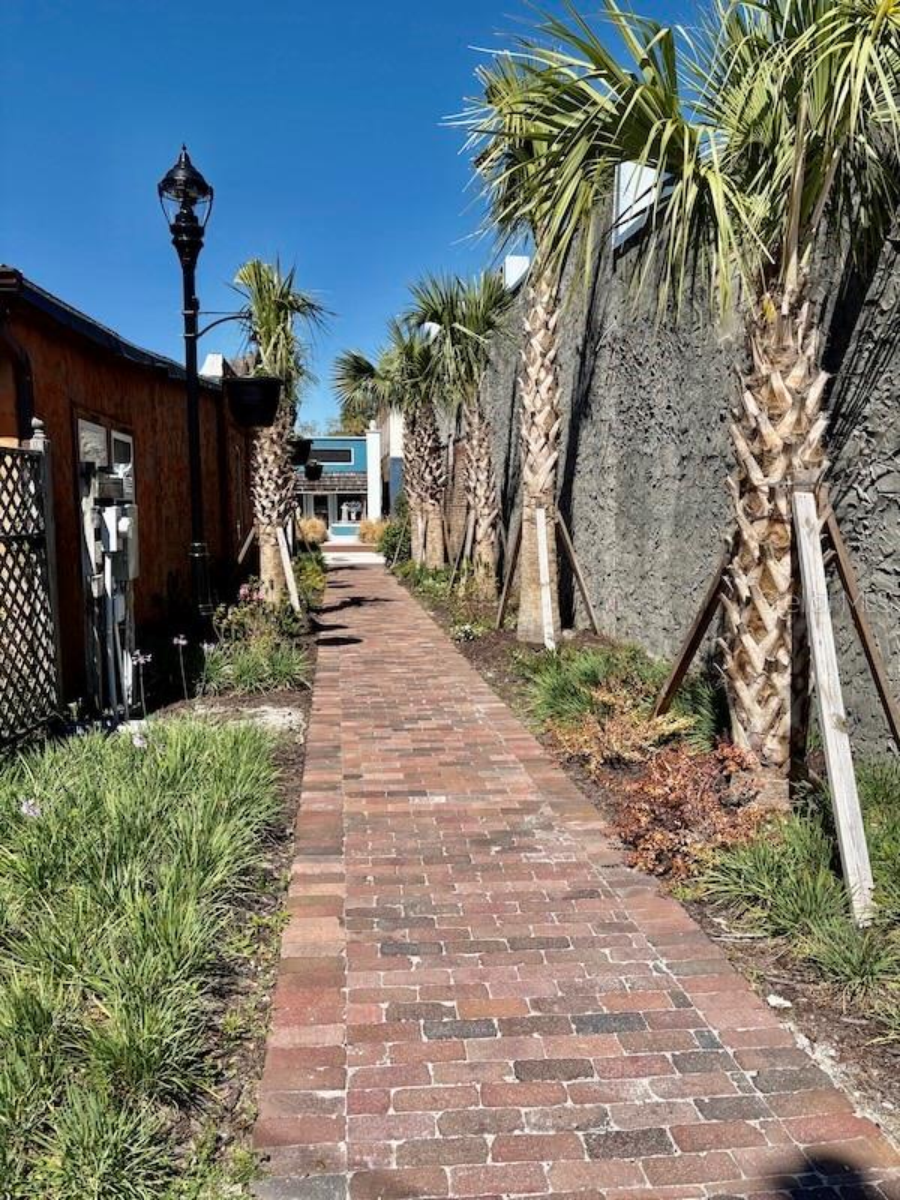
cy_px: 600
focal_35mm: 26
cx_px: 450
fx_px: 901
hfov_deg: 53.1
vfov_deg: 67.3
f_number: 1.6
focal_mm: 5.96
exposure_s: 1/4065
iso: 50
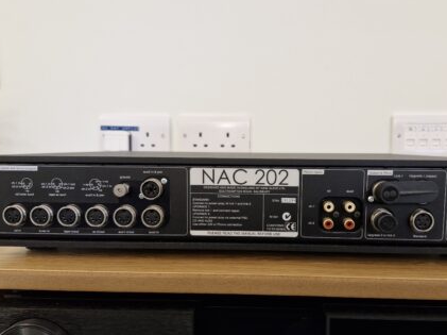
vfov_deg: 49.6
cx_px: 255
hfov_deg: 63.2
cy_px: 183
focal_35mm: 28
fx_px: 361
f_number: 1.8
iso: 500
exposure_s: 1/50
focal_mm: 5.54
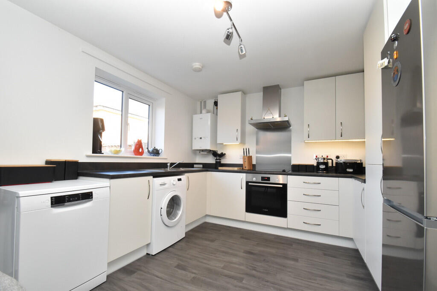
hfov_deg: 100.4
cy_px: 146
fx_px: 182
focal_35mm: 15
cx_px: 218
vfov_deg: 77.3
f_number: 8
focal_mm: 10
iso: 900
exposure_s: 1/60
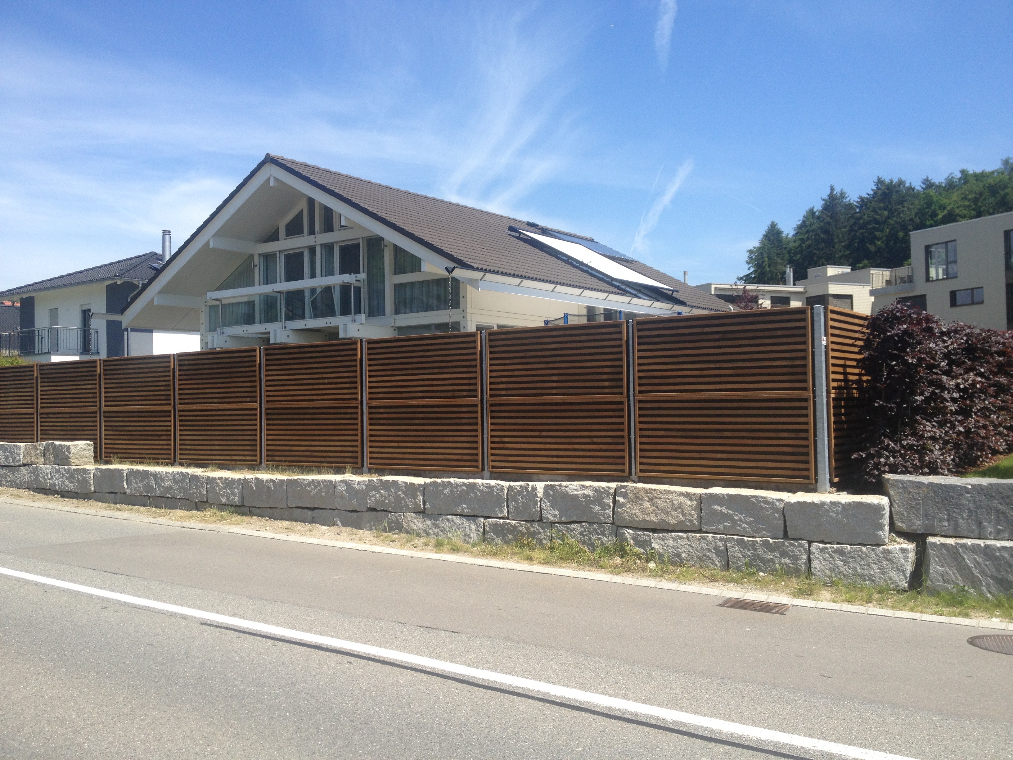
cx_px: 506
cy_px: 380
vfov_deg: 40.7
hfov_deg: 52.6
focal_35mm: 35
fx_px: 1024
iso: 50
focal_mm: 4.28
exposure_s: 1/1314
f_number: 2.4
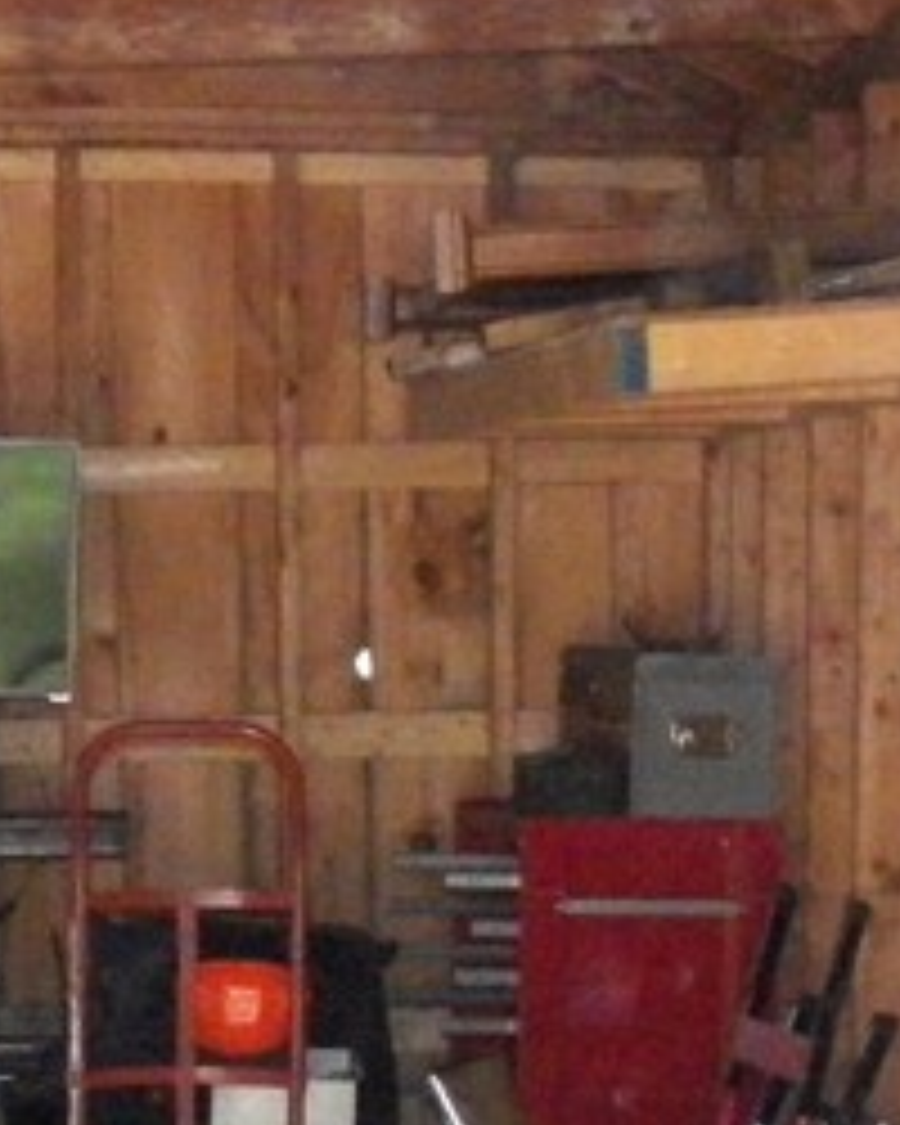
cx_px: 9
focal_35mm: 124
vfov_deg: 15.2
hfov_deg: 12.3
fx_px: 4129
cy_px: 1206
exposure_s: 1/320
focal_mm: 5.5
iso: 1600
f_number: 2.8
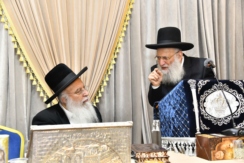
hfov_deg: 41.1
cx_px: 122
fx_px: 325
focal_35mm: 48
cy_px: 82
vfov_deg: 28.1
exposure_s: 1/125
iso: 800
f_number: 5.6
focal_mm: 48
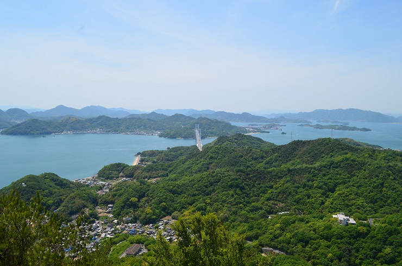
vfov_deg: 47.7
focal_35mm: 27
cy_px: 133
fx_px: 301
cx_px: 201
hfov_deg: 67.5
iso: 100
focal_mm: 18
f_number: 11
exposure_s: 1/125
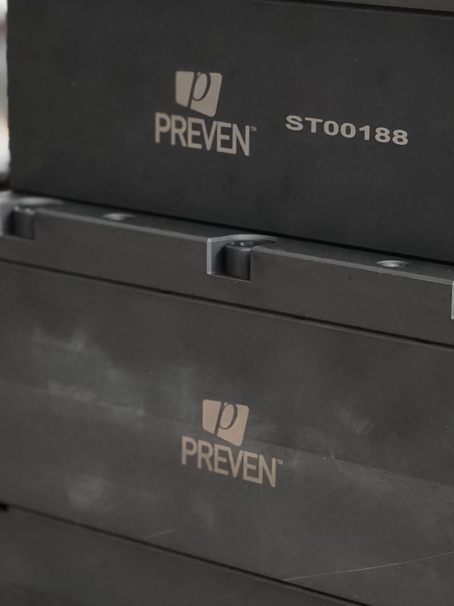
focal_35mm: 139
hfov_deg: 10.6
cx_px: 379
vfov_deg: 13.9
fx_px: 2431
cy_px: 669
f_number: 2.4
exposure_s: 1/60
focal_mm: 6
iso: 50
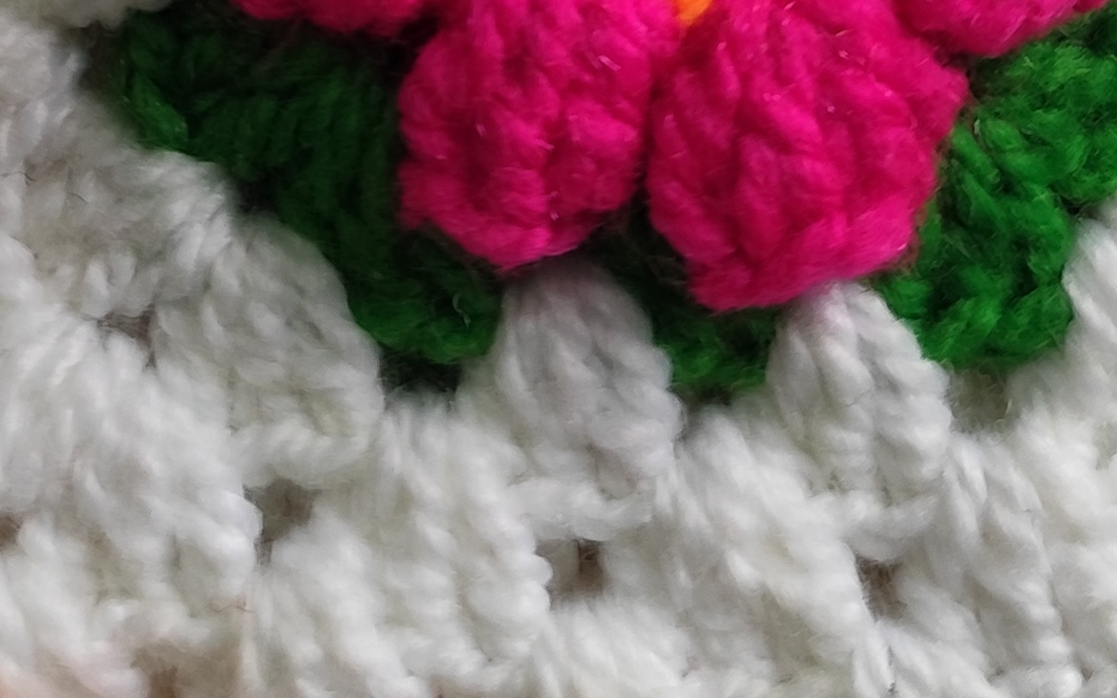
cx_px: 316
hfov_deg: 19.4
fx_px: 3257
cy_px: -757
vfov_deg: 11.0
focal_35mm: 107
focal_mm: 6.19
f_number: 1.65
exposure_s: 1/100
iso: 800
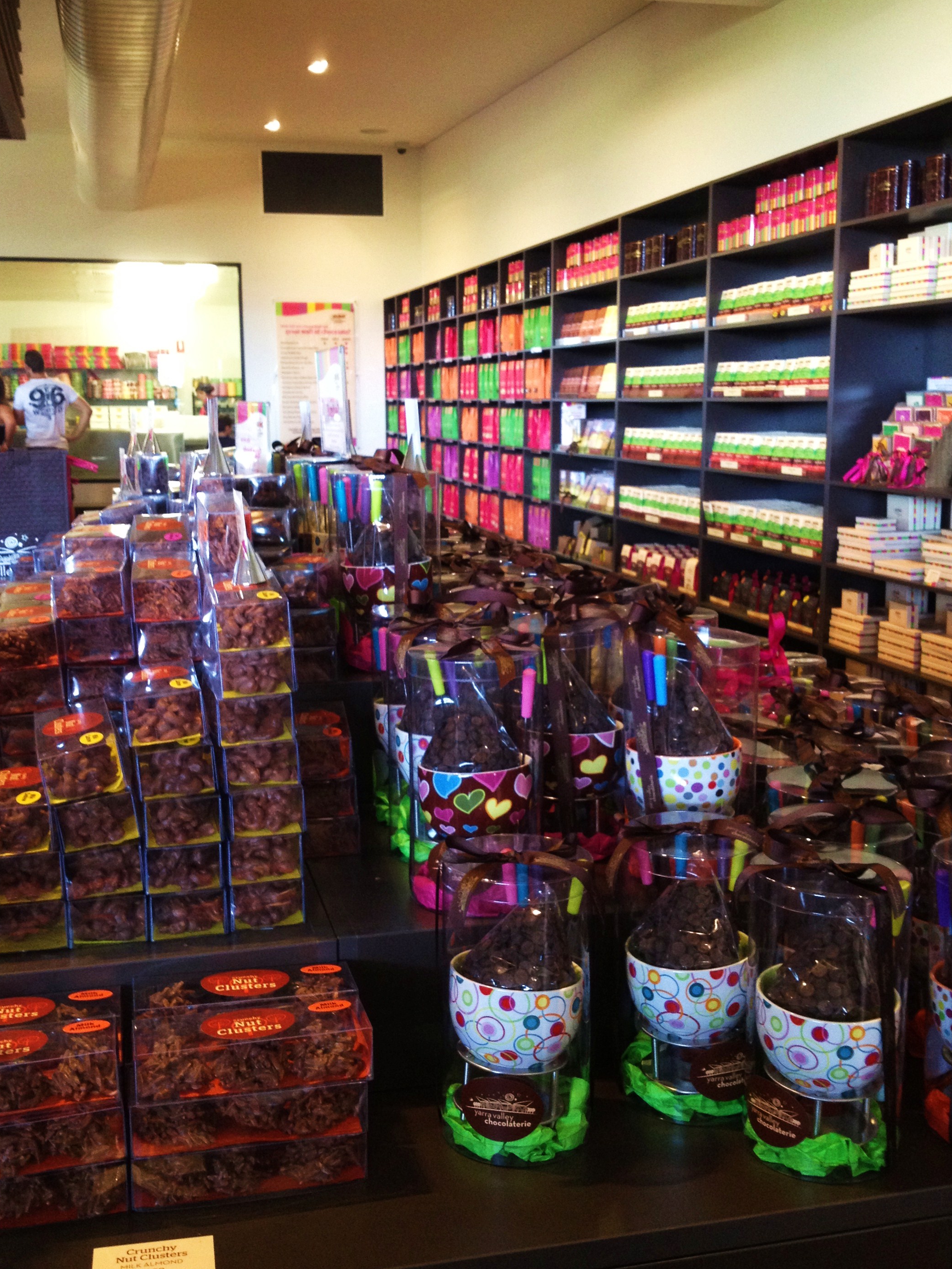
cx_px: 456
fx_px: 1503
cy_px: 617
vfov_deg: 45.8
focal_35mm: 41
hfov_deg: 35.1
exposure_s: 1/20
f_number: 2.4
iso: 160
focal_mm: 4.28
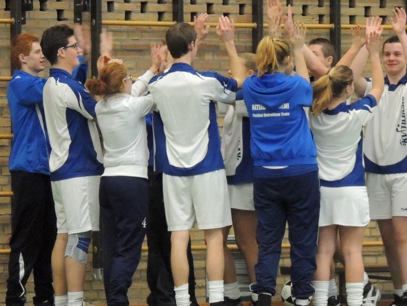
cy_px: 153
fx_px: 3411
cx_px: 293
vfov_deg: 5.1
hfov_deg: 6.8
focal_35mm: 290
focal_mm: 35.6
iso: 3200
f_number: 4.6
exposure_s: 1/100
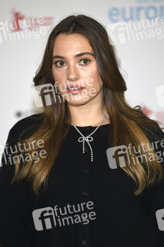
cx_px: 82
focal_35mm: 180
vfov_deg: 11.4
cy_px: 124
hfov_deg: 7.6
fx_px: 1232
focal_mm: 180
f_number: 3.5
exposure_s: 1/500
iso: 800
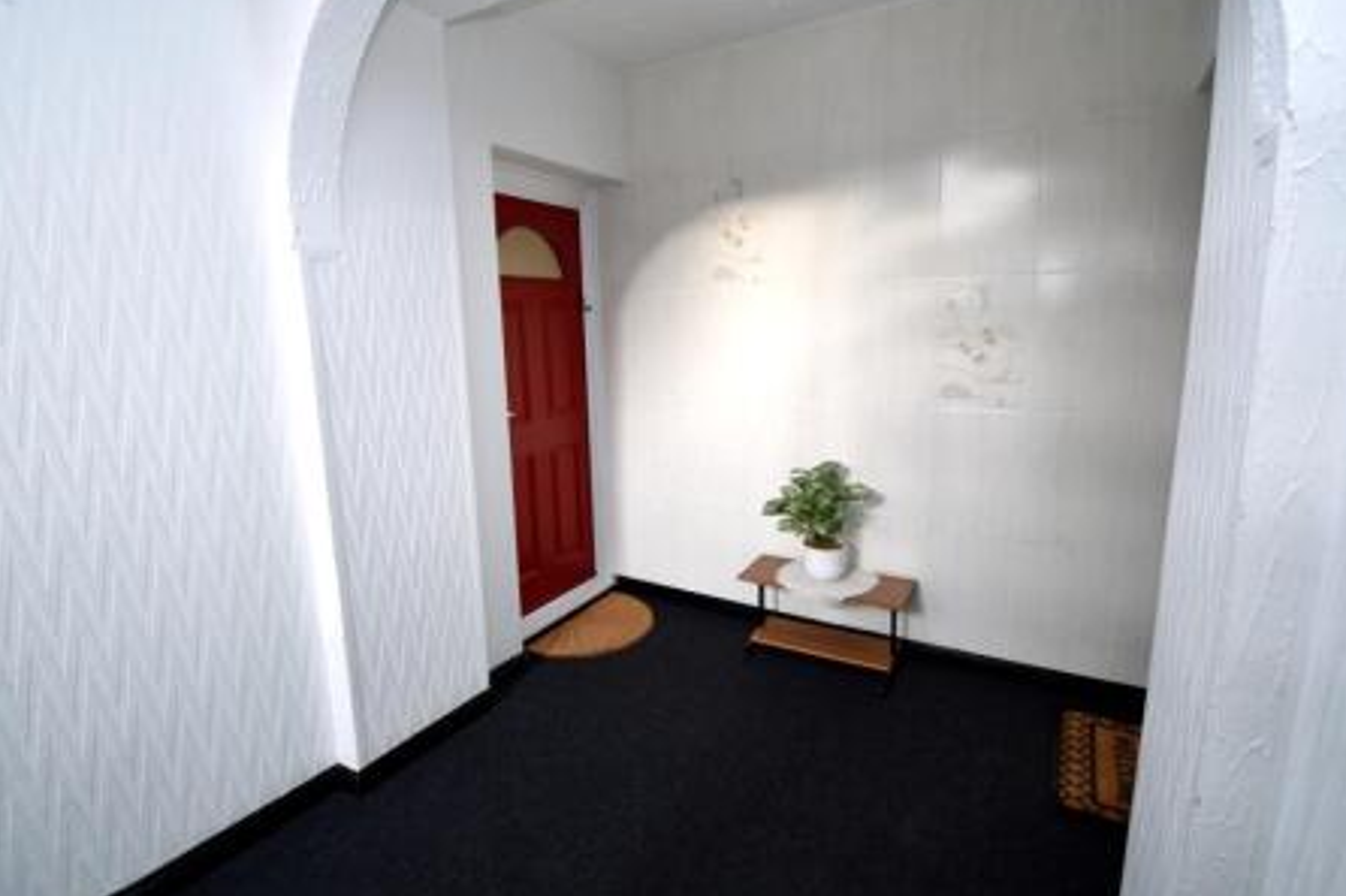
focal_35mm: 16
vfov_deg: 73.7
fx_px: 598
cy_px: 439
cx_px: 664
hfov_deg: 96.8
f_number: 4.5
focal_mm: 10
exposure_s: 1/6
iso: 100
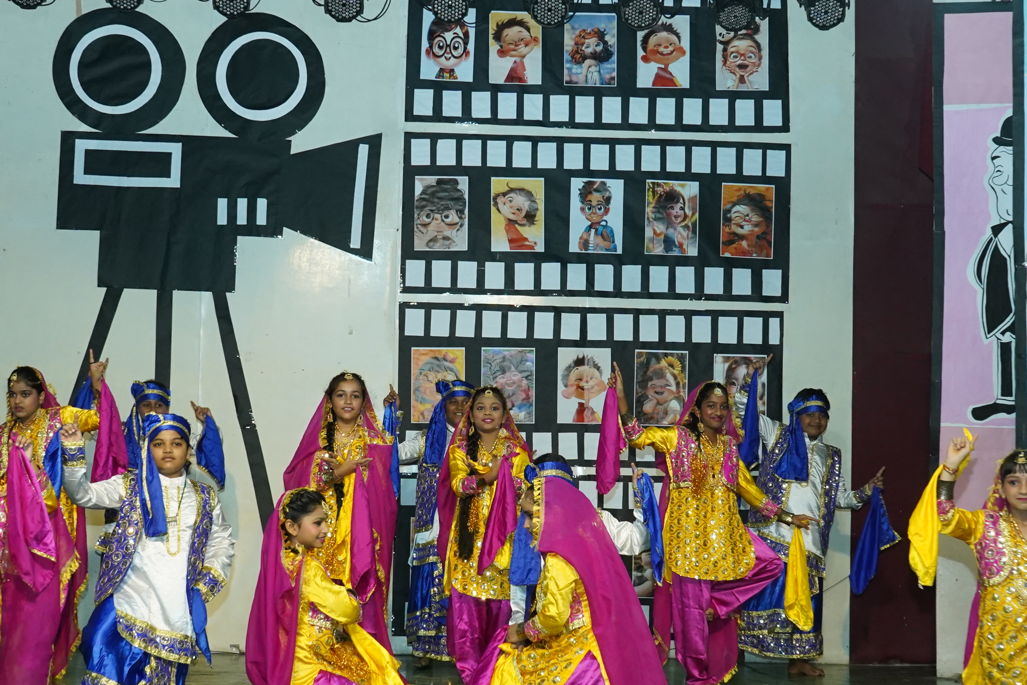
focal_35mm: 64
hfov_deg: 31.4
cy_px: 372
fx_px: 1826
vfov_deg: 21.2
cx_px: 467
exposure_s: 1/250
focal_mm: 33
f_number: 5.6
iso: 3200
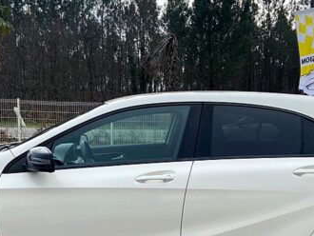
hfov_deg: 30.7
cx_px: 163
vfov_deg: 22.9
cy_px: 194
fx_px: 572
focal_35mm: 63
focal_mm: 4.25
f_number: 1.8
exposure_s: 1/884
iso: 32
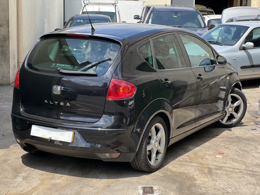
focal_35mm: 77
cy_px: 98
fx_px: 578
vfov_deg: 19.1
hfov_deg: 25.3
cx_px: 130
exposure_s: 1/253
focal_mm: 9
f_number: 2.8
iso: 25
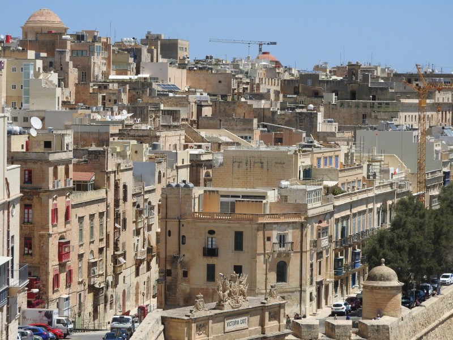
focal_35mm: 115
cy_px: 170
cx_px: 226
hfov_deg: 17.1
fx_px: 1505
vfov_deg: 12.9
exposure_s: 1/800
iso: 100
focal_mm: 20.6
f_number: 5
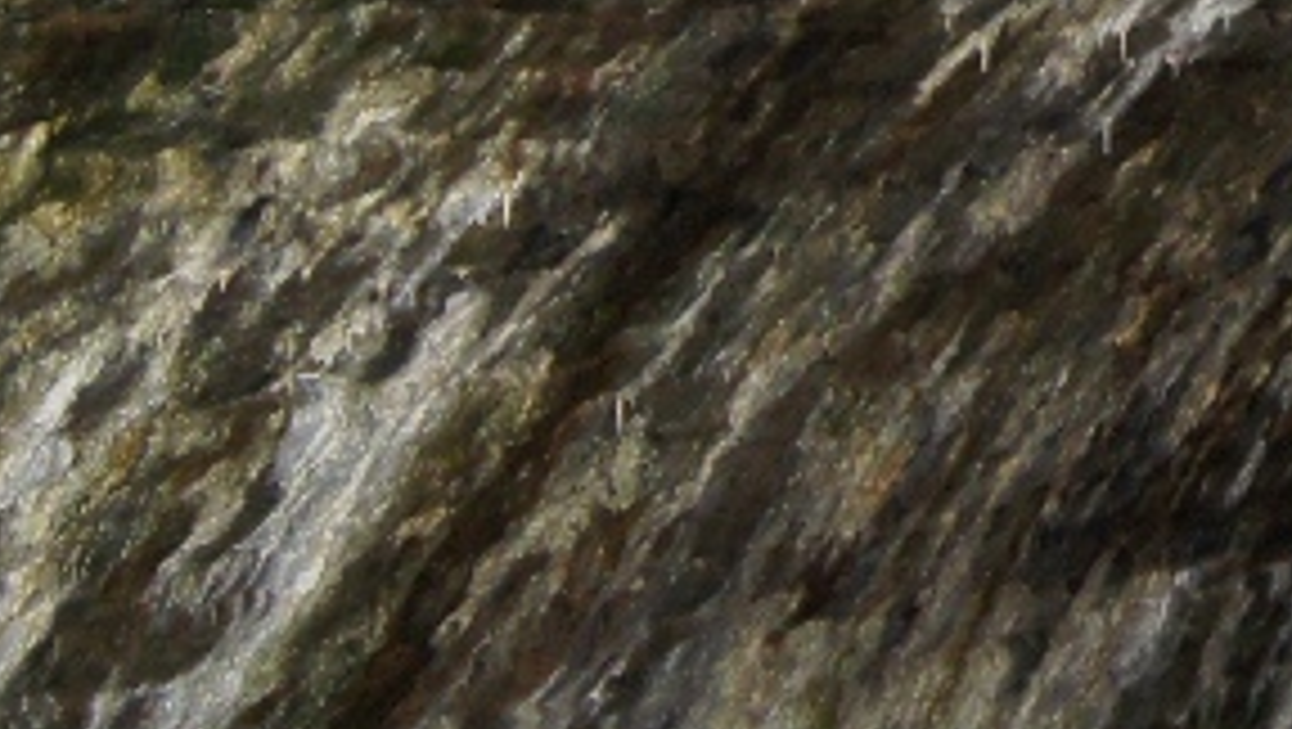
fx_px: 4046
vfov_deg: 10.0
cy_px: -342
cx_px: 1675
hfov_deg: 17.1
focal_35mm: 118
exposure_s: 1/80
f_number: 3.5
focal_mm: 18
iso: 400
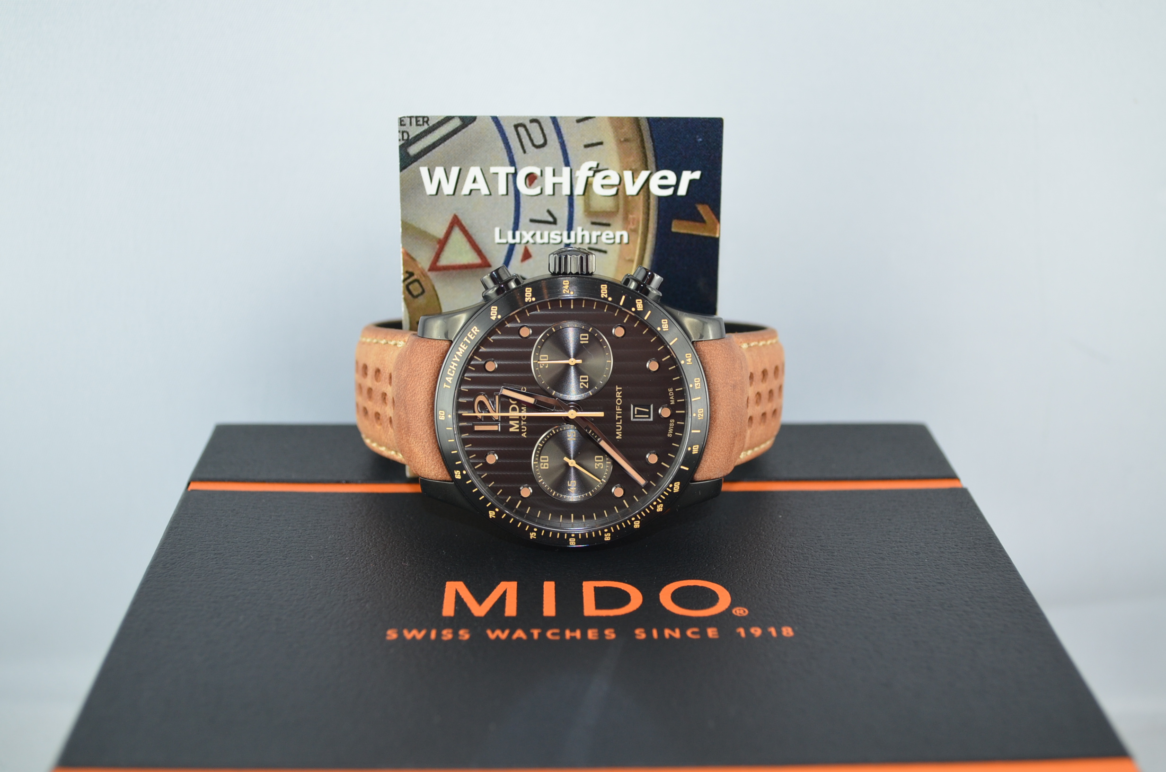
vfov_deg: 28.0
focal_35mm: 48
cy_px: 386
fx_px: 1551
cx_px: 583
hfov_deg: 41.2
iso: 400
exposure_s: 1/125
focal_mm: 32
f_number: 4.8
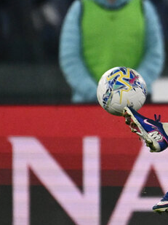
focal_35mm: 1786
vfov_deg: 1.1
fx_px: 11581
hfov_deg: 0.8
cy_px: 68
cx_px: 311
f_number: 4
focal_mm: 560
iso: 2500
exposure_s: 1/2000
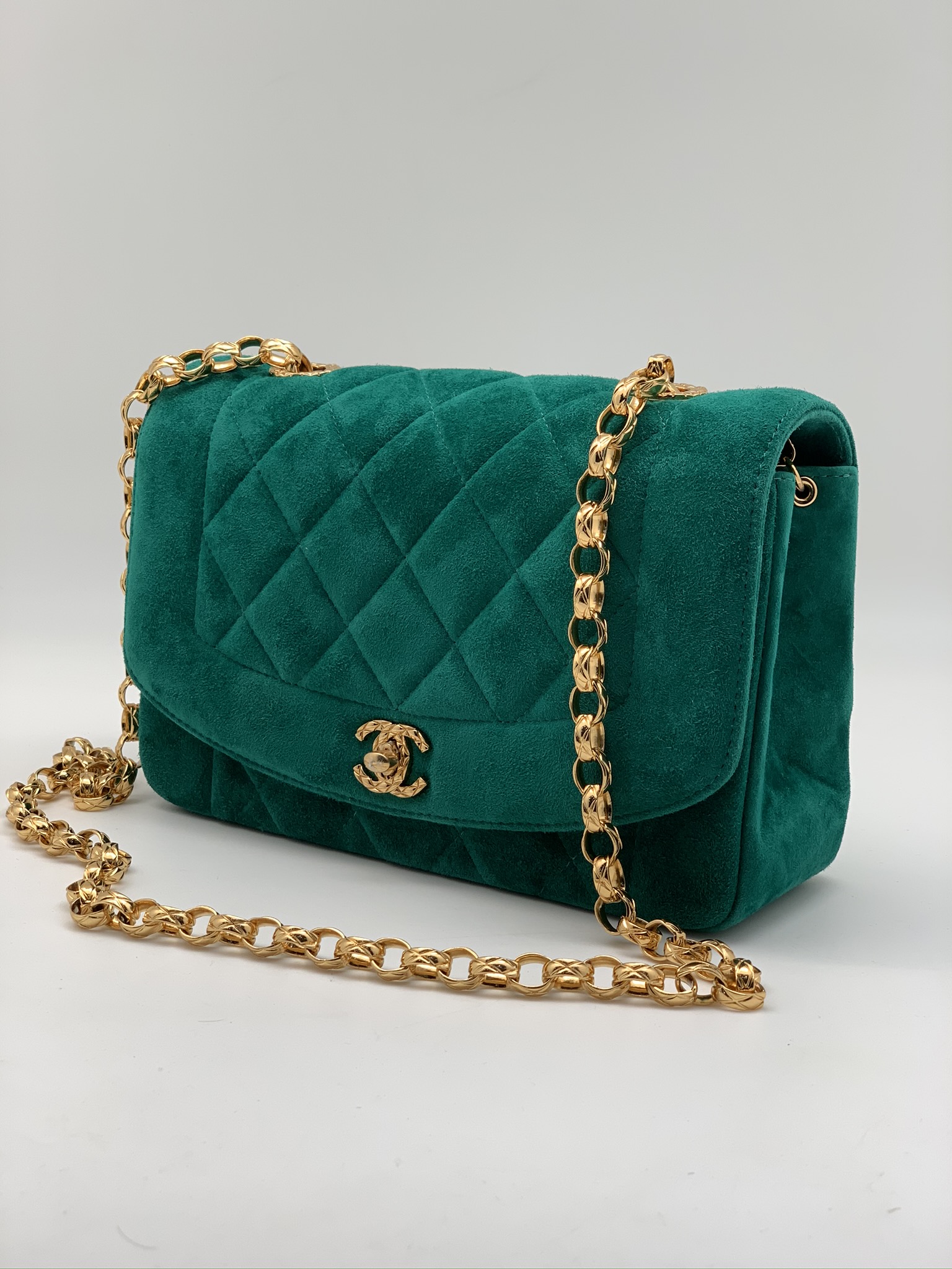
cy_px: 634
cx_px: 476
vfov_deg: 36.8
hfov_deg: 28.0
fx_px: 1907
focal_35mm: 52
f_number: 2.4
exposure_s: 1/100
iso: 20
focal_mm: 6
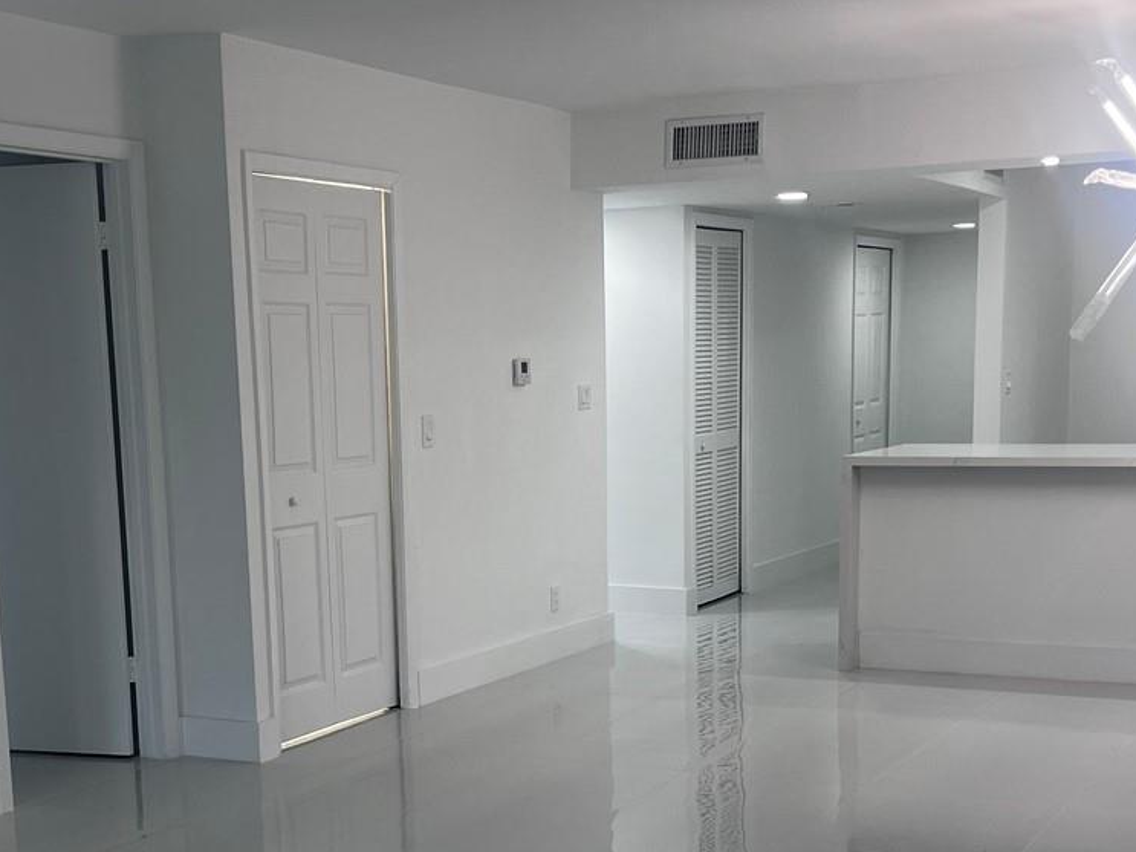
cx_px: 485
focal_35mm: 56
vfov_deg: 25.7
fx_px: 1837
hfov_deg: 34.3
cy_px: 659
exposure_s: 1/165
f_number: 1.5
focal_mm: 5.7
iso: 50
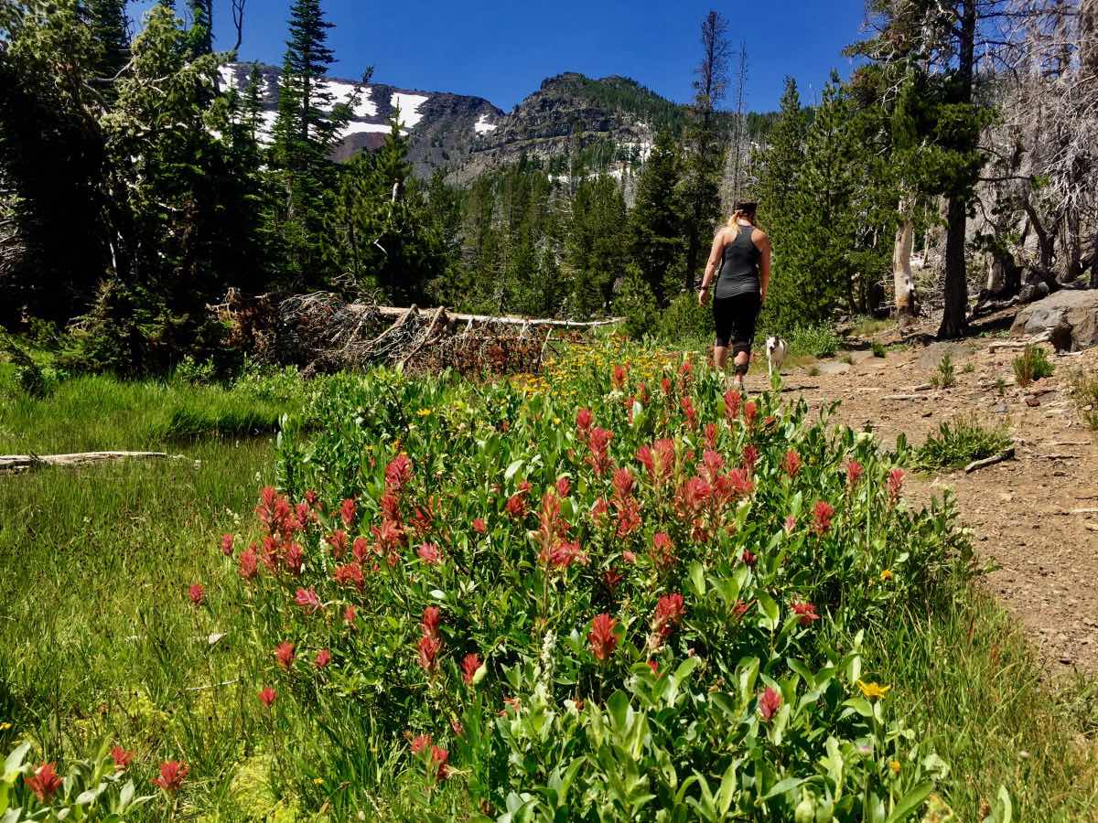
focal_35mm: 29
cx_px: 549
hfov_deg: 61.7
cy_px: 412
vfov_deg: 48.2
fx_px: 920
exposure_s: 1/1130
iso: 32
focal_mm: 4.15
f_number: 2.2
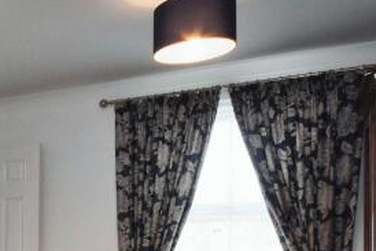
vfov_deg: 23.5
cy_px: 232
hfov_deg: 26.4
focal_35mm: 56
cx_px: -180
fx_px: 585
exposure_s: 1/30
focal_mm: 10
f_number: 8
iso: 1250
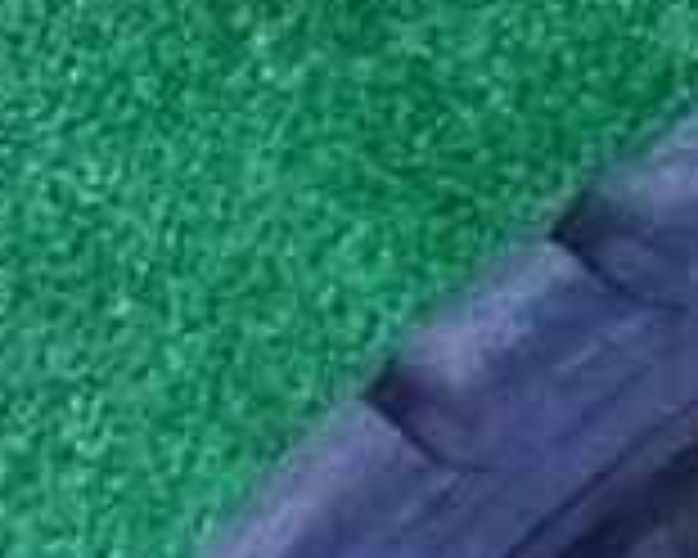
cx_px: 1067
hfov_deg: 11.9
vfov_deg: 9.7
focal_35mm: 155
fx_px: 3202
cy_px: 765
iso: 5000
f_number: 2.8
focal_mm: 7.31
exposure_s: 1/125
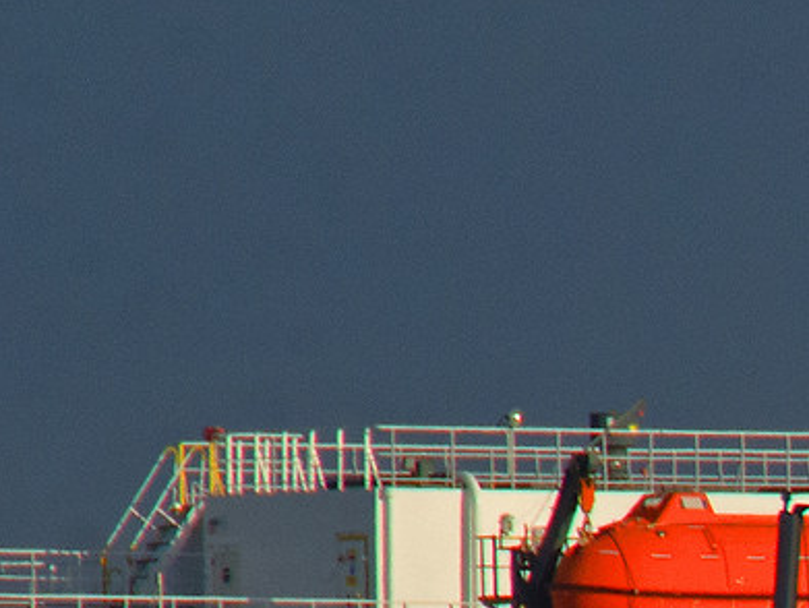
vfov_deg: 0.6
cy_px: 1583
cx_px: 2448
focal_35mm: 2652
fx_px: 62036
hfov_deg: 0.7
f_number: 10
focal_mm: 300
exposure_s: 1/640
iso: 640
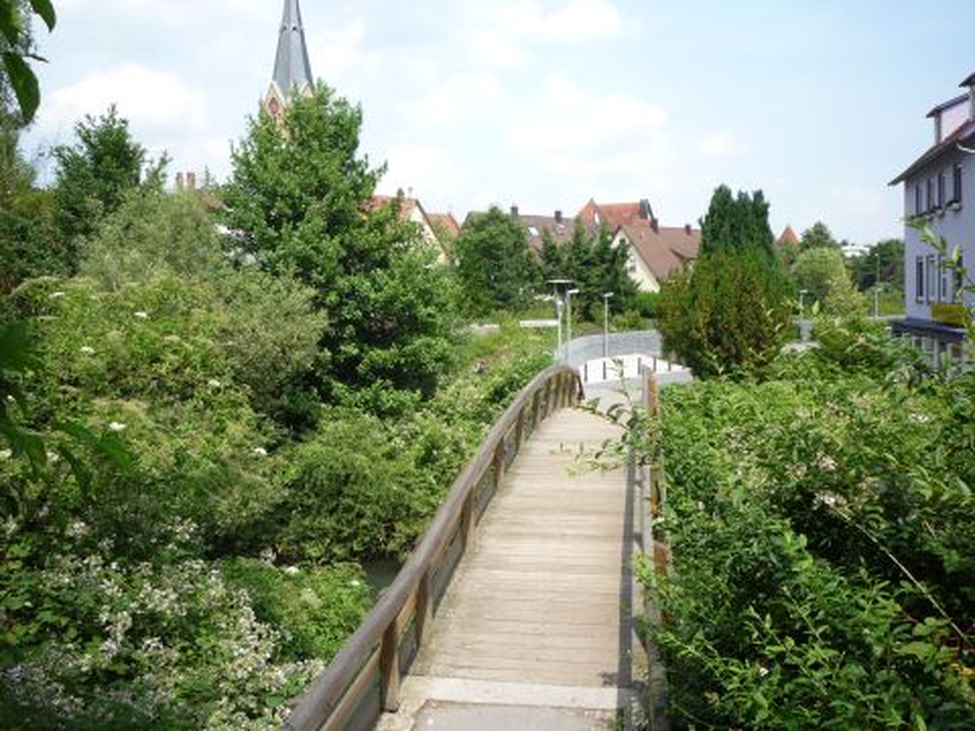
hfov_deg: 56.8
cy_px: 366
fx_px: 901
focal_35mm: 32
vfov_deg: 44.2
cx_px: 488
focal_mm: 5.2
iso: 100
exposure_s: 1/320
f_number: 4
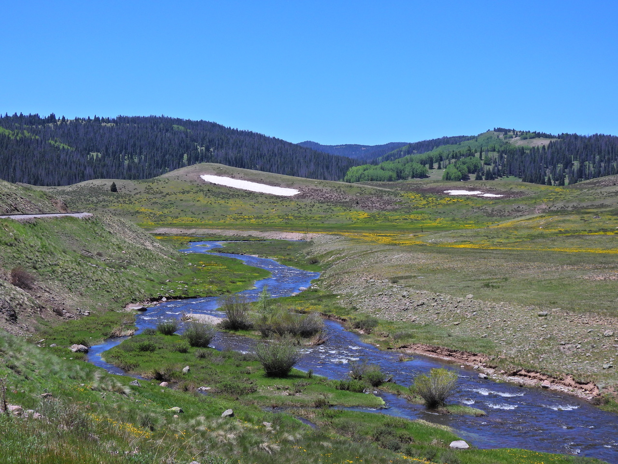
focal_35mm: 55
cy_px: 232
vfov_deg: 26.6
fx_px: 982
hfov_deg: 34.9
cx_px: 309
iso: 100
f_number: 3.5
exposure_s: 1/1600
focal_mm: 9.8
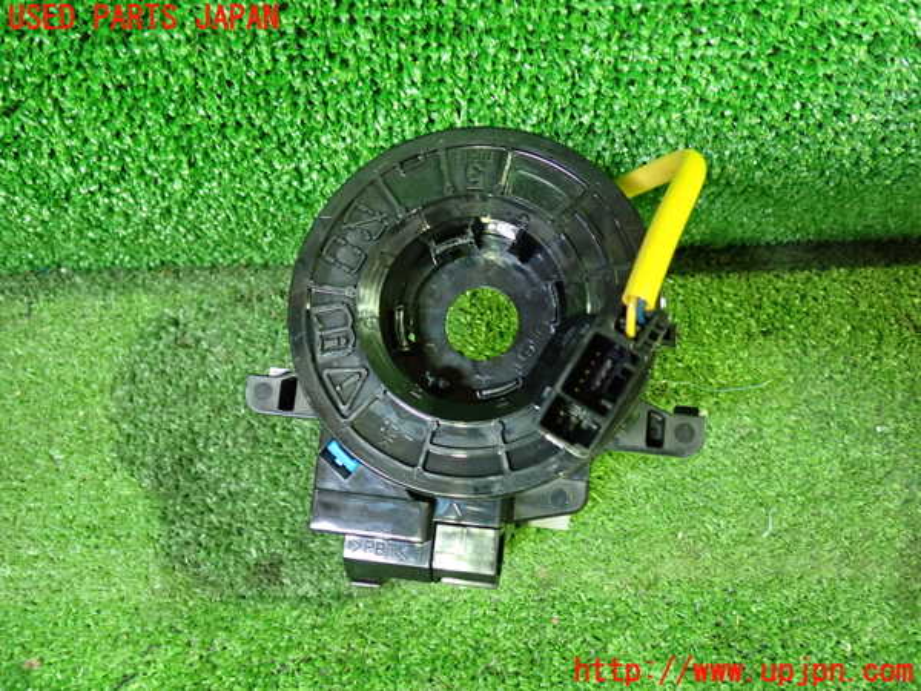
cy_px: 346
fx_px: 798
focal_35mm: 30
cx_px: 460
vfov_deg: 46.8
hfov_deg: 60.0
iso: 800
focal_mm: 5.4
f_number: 2.3
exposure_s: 1/30
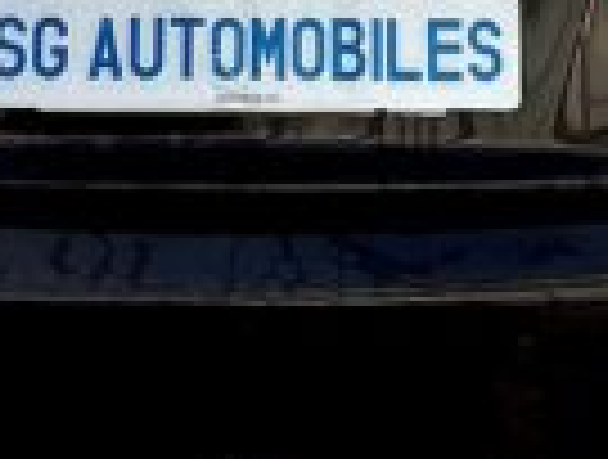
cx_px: 214
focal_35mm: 121
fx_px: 2131
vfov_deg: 11.4
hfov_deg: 16.2
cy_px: -360
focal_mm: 4.2
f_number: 1.6
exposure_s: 1/4651
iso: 50
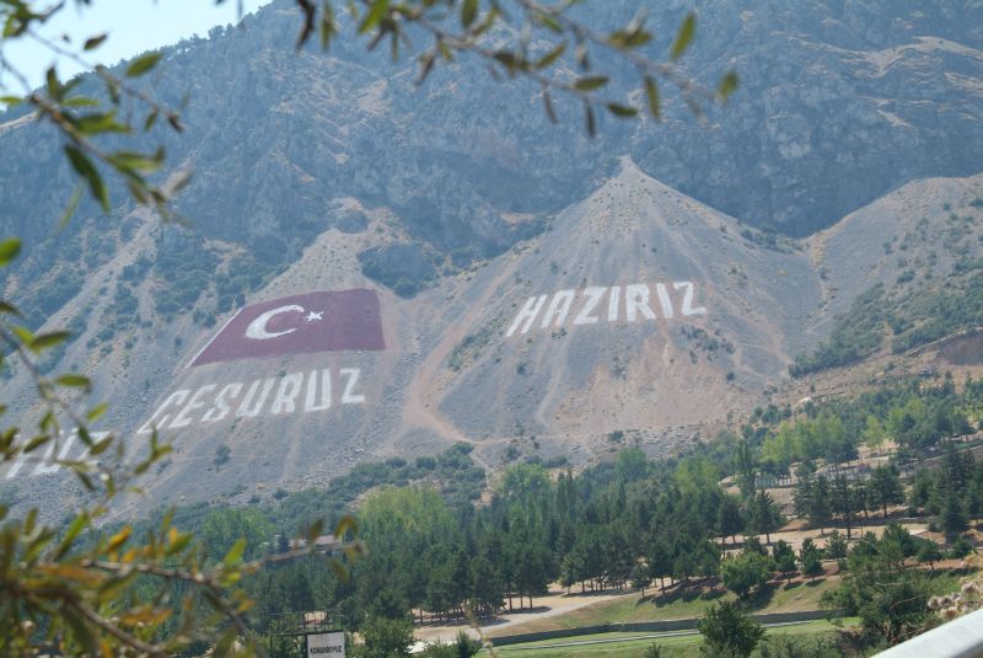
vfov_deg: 16.5
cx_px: 492
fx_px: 2268
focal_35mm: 83
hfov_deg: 24.5
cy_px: 329
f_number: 9.5
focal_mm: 55
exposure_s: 1/350
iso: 200
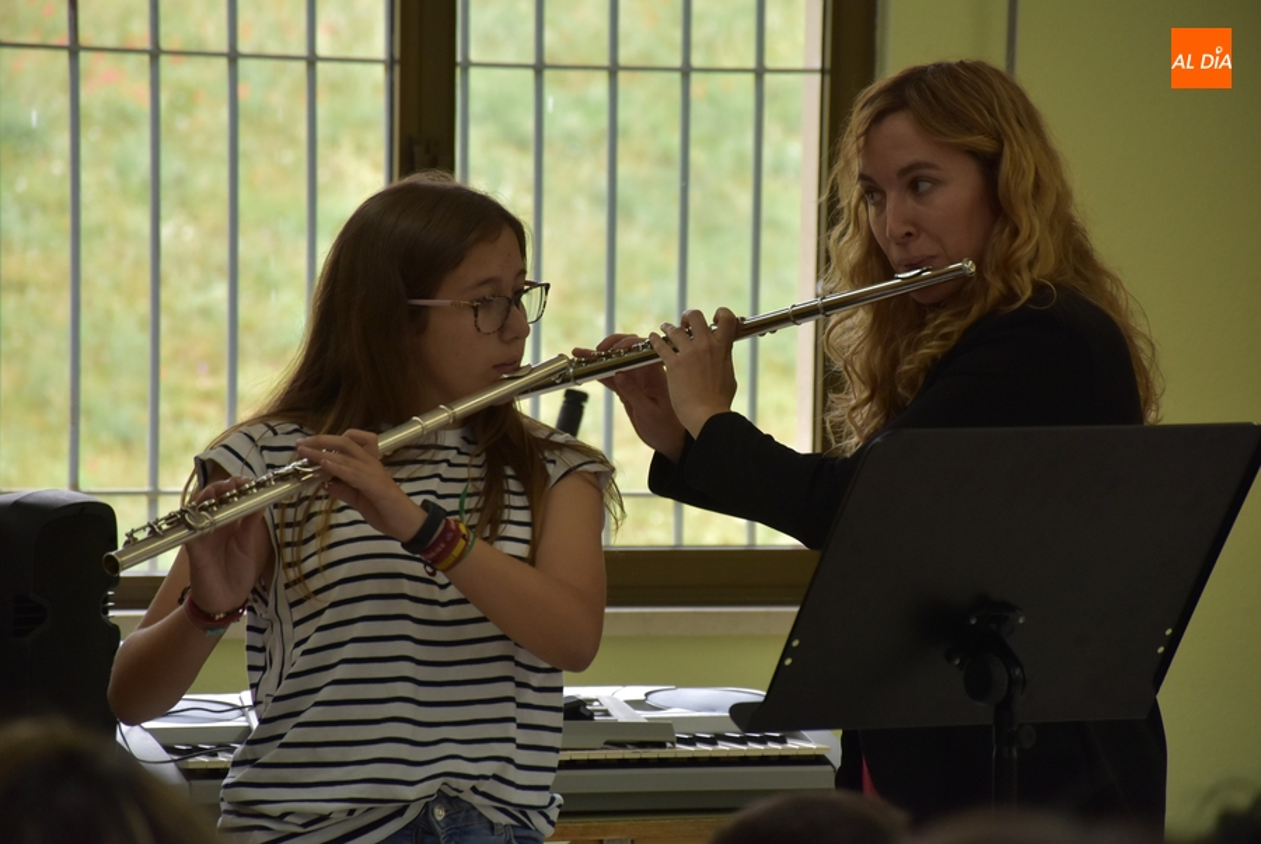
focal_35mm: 210
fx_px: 7363
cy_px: 422
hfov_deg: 9.8
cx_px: 630
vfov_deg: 6.6
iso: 800
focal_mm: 140
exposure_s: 1/250
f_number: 5.6
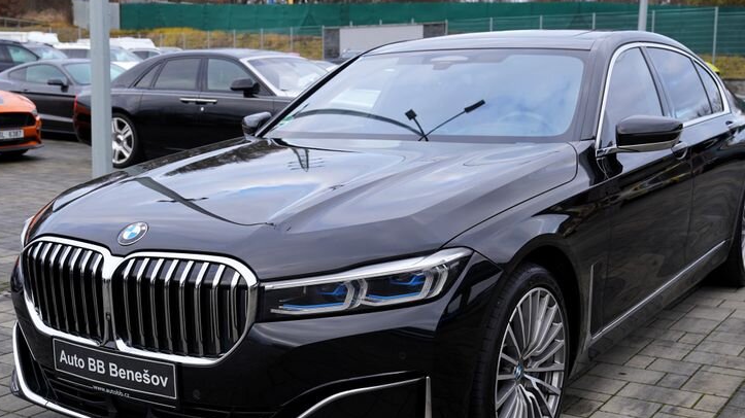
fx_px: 968
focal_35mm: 49
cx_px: 349
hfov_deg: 42.1
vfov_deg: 24.4
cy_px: 228
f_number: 5
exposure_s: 1/125
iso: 100
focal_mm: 33
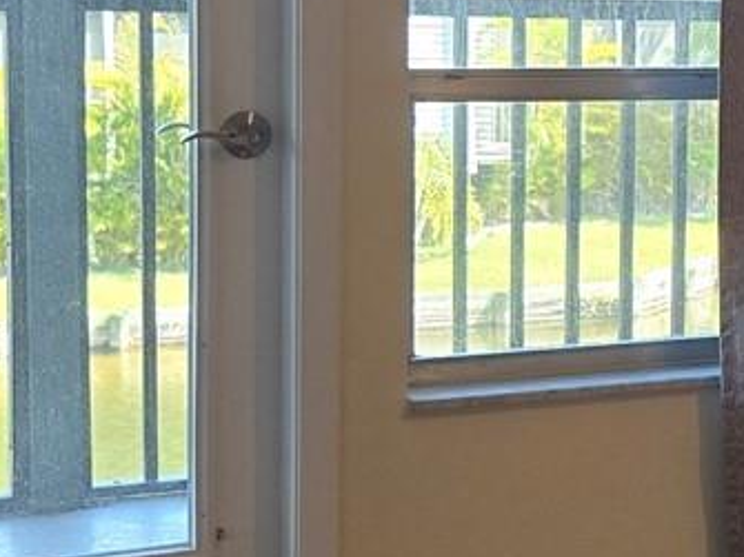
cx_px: 1304
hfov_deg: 15.6
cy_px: 195
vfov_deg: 13.4
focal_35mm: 110
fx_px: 2363
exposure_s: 1/120
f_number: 1.8
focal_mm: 5.4
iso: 100
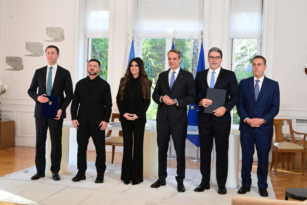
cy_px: 102
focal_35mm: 48
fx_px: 409
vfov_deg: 28.1
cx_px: 154
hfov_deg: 41.1
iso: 8000
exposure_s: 1/640
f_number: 6.3
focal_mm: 48
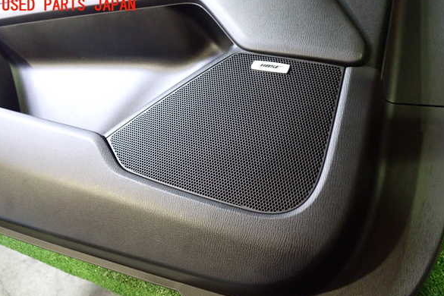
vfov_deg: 41.0
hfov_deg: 58.7
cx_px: 225
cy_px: 167
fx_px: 395
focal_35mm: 32
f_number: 2.3
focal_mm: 5.4
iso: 800
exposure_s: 1/30
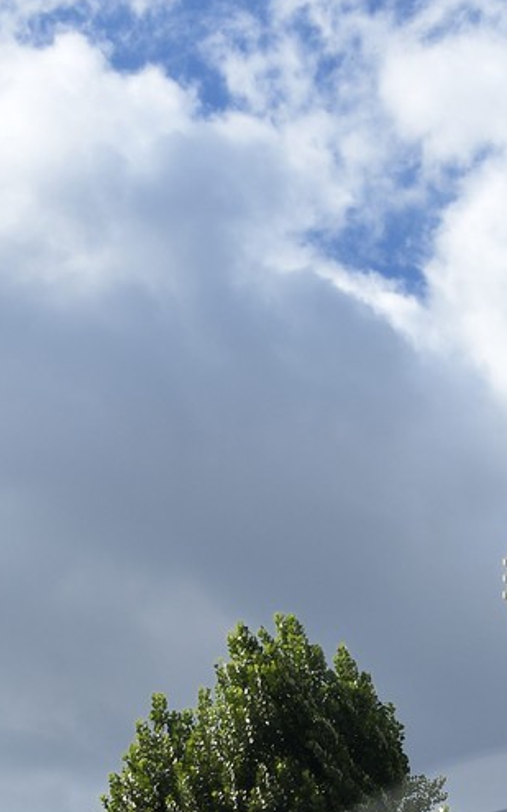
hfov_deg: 11.5
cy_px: 1255
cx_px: 607
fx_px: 2478
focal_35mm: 112
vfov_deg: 16.7
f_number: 11
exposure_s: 1/250
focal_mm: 34
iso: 200
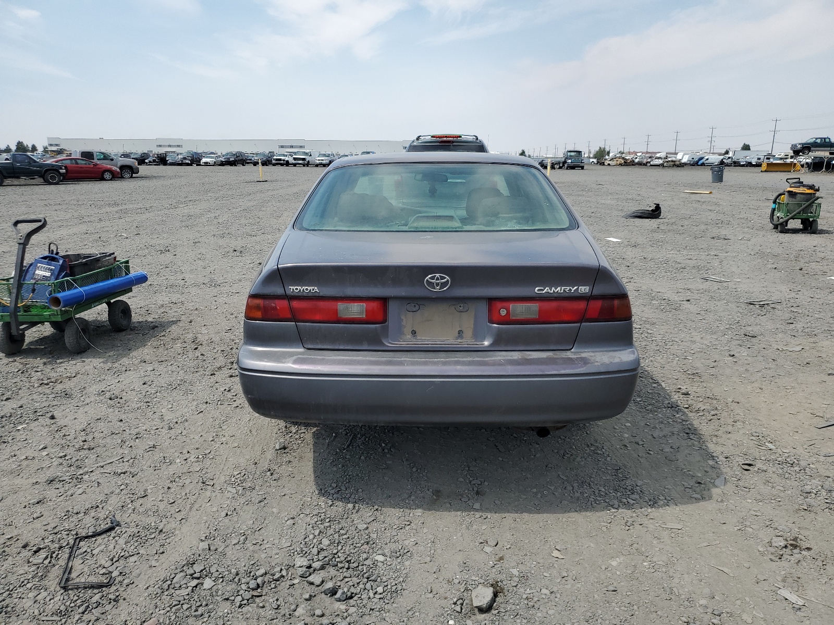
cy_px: 312
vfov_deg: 53.1
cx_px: 417
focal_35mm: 26
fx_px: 626
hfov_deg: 67.3
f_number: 1.5
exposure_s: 1/3333
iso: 50
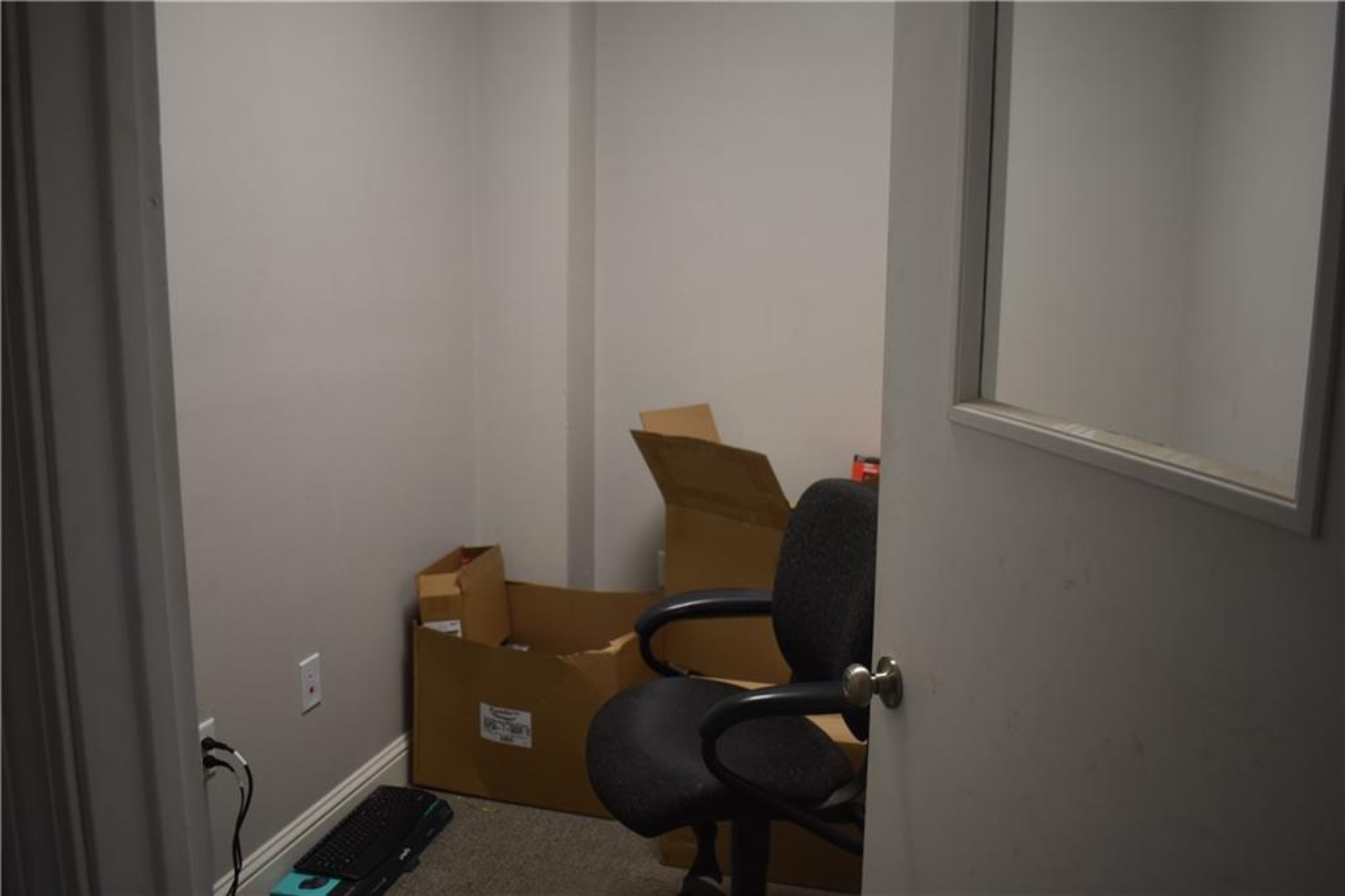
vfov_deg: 43.6
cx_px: 672
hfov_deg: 61.9
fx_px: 1120
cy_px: 448
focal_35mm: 30
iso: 400
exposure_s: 1/60
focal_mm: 20
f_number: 4
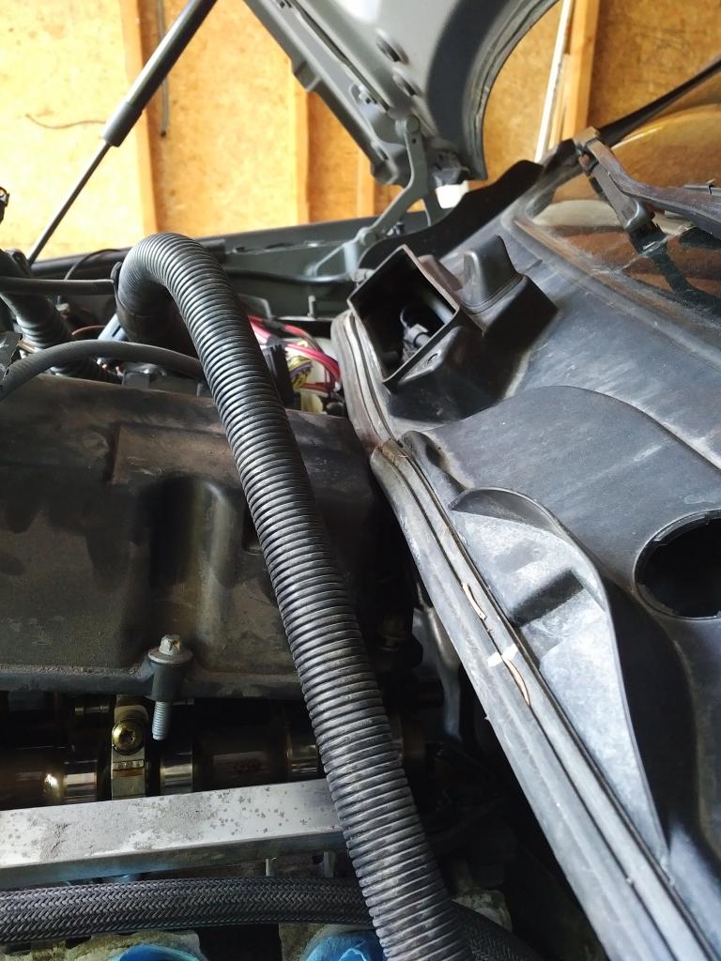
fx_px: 750
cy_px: 480
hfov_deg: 51.4
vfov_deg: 65.3
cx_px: 360
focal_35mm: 27
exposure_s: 1/30
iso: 233
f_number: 2.2
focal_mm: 4.75
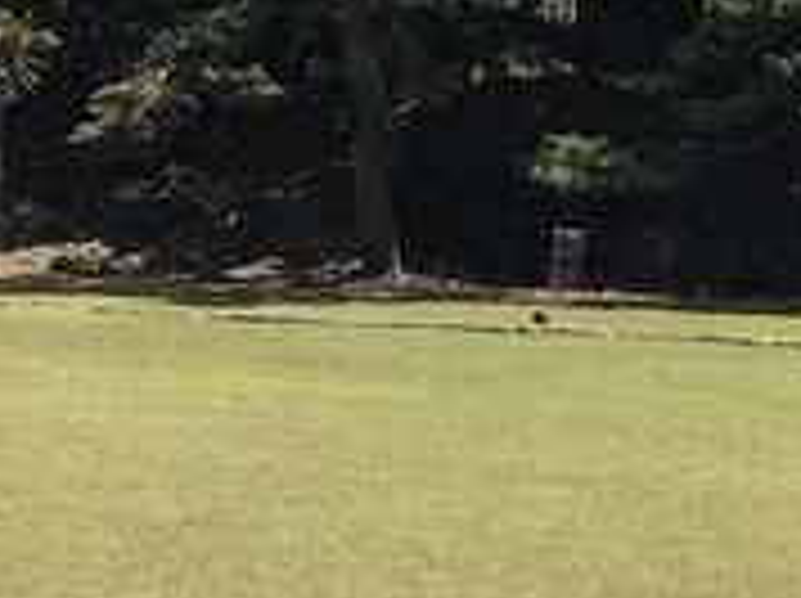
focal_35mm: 126
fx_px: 2912
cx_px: 392
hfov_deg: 15.7
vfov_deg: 11.0
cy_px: -463
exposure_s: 1/1600
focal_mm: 3.99
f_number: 1.8
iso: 20
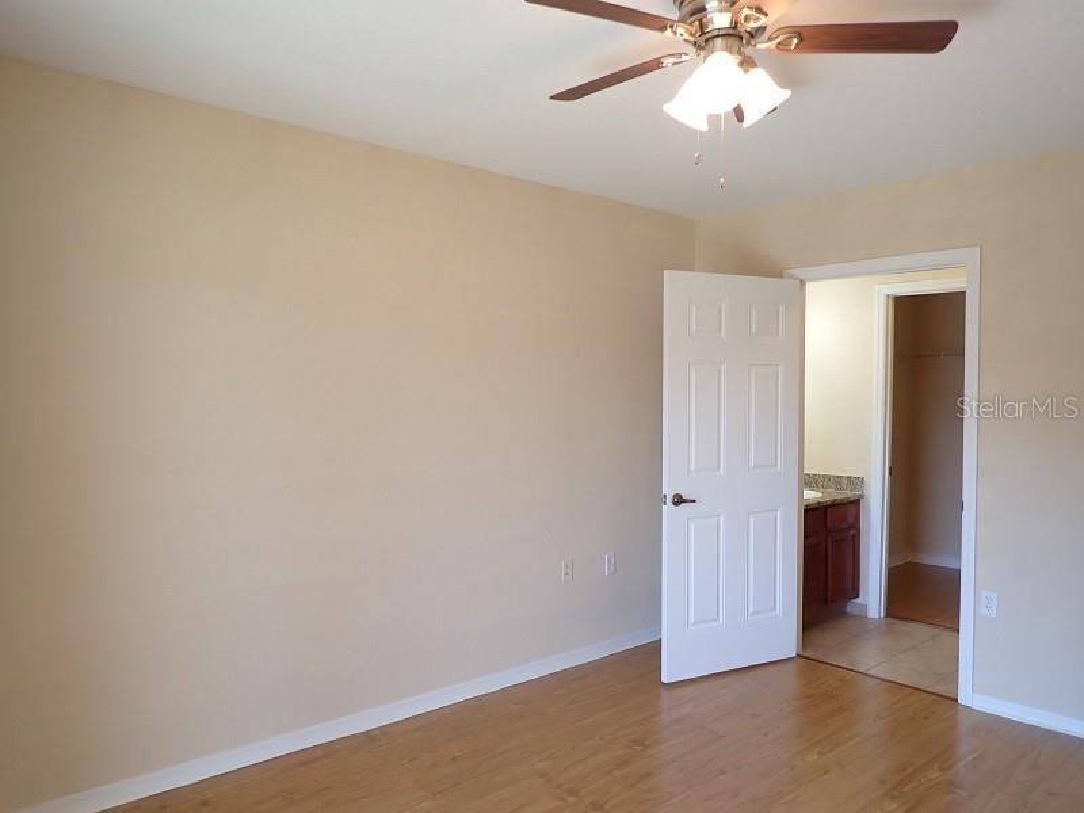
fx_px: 783
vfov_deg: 54.9
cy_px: 406
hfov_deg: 69.4
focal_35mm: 25
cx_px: 542
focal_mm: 4.5
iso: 100
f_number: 2
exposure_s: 1/60
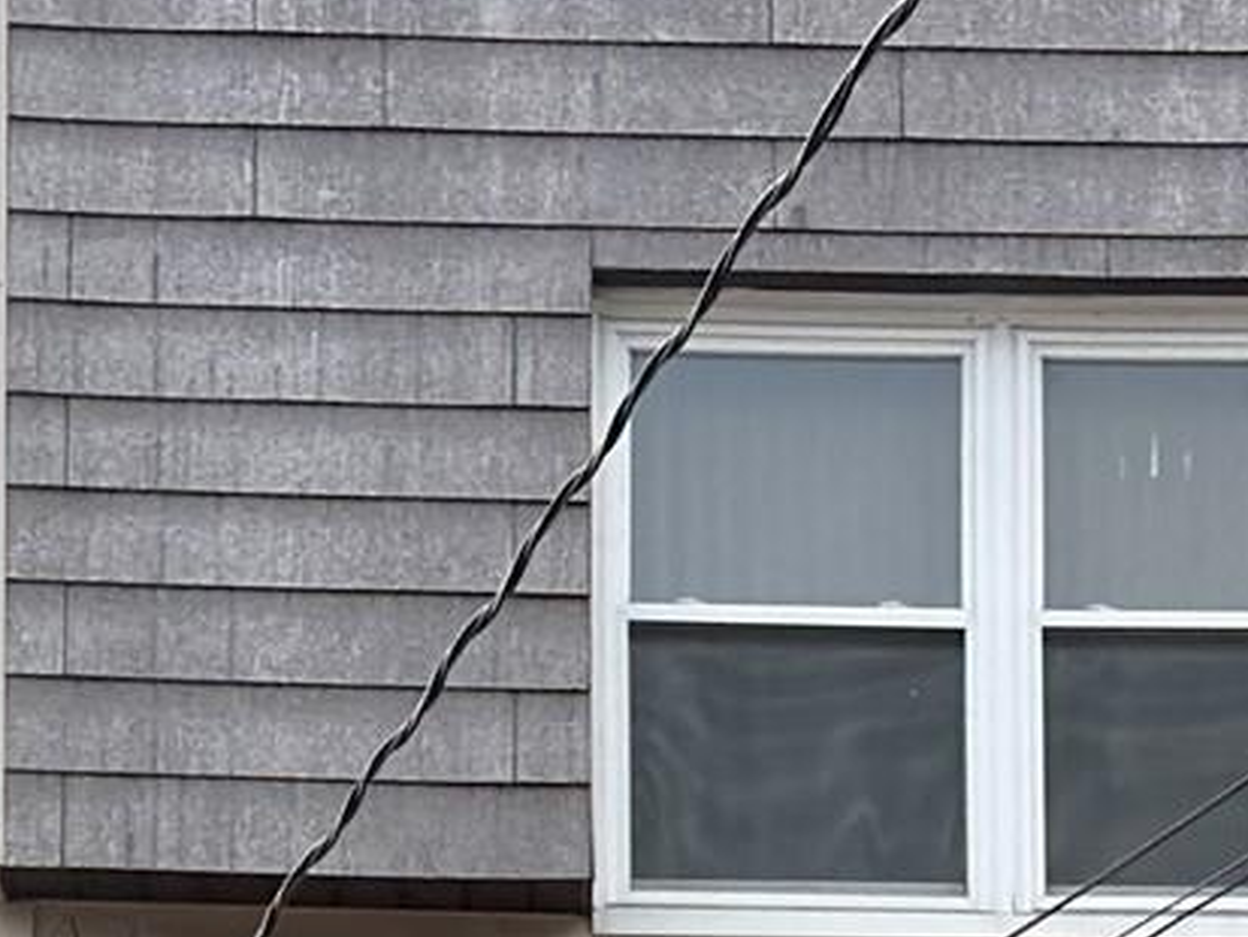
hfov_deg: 9.1
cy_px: 2268
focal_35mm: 218
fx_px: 7862
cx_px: 882
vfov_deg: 6.5
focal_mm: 6.76
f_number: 1.78
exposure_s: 1/2141
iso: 100
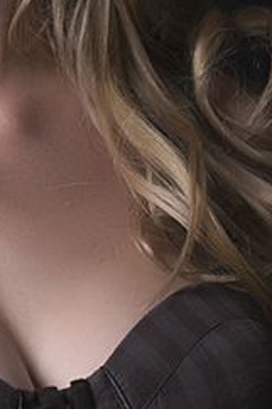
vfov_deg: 4.3
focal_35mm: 477
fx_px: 5413
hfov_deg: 2.9
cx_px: -26
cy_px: 602
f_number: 13
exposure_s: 1/200
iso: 100
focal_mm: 48
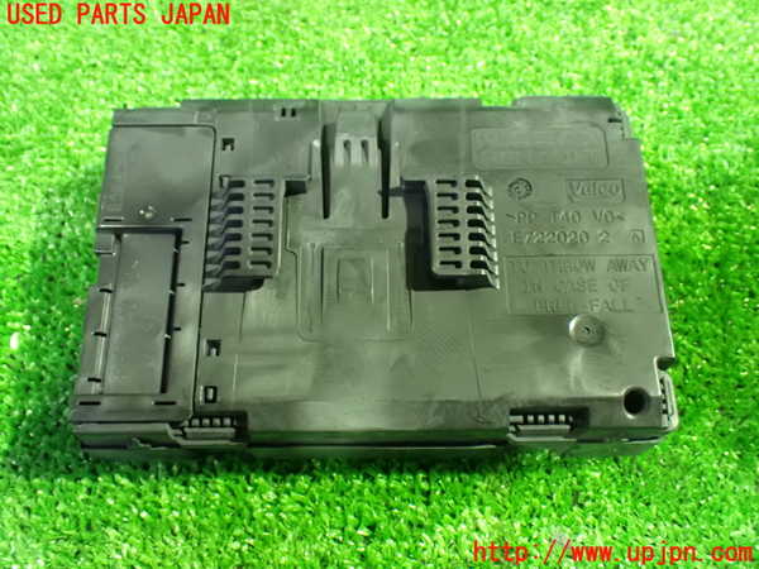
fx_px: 789
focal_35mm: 36
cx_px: 380
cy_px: 284
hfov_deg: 51.4
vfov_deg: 39.7
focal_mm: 6.37
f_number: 2.5
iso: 1600
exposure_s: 1/25
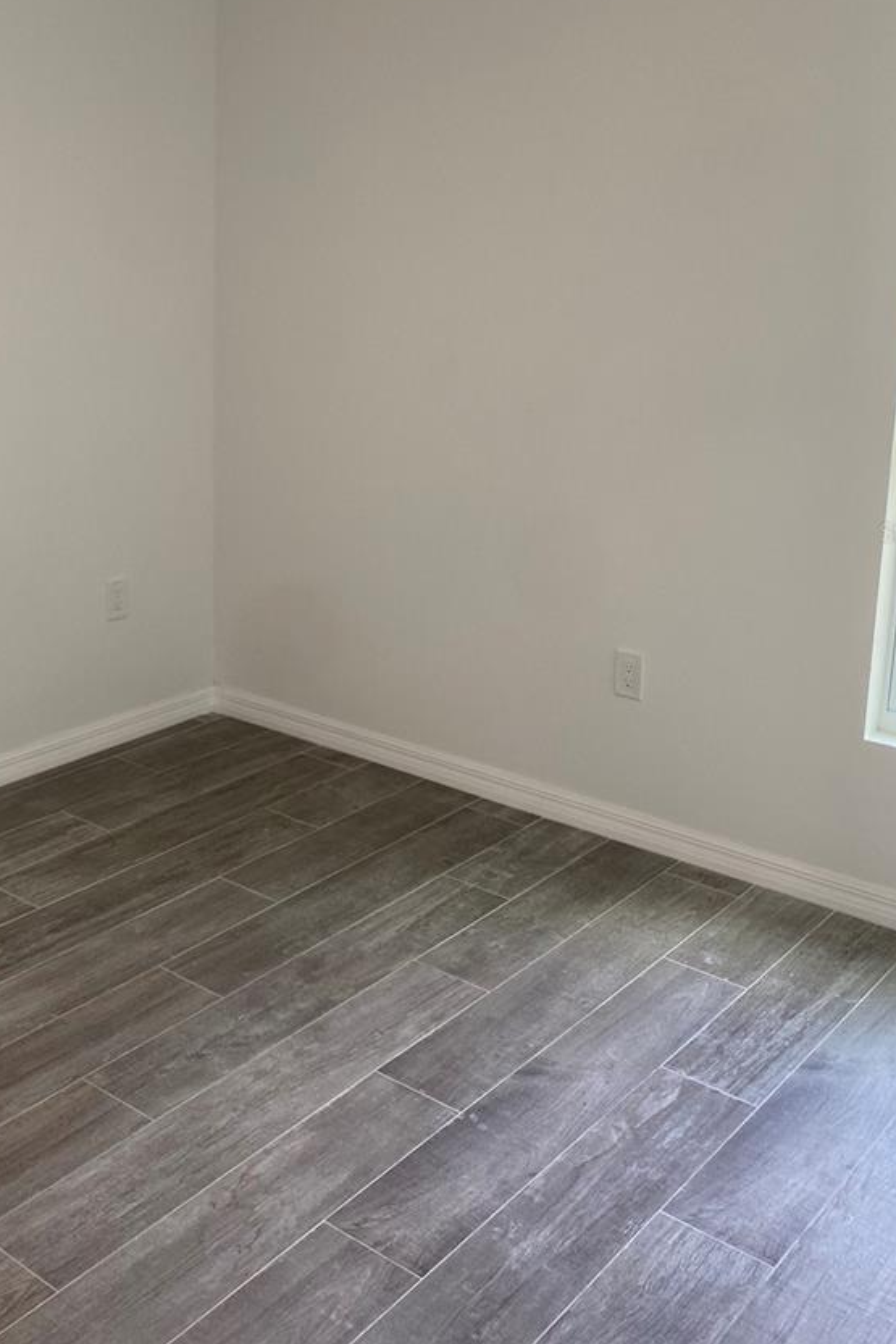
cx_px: 268
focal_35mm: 39
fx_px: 1455
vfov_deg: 49.2
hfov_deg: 33.8
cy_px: 531
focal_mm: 4.25
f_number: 1.8
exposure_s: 1/60
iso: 64
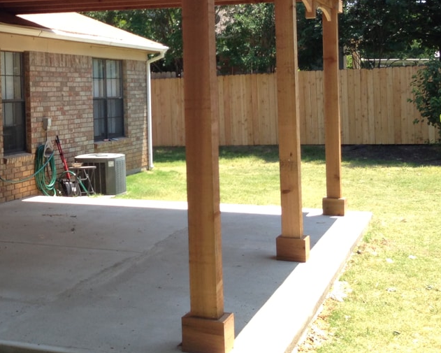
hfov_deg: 26.8
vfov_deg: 22.3
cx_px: 28
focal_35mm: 68
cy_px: 96
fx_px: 888
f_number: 2.4
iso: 50
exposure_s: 1/384
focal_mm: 4.13
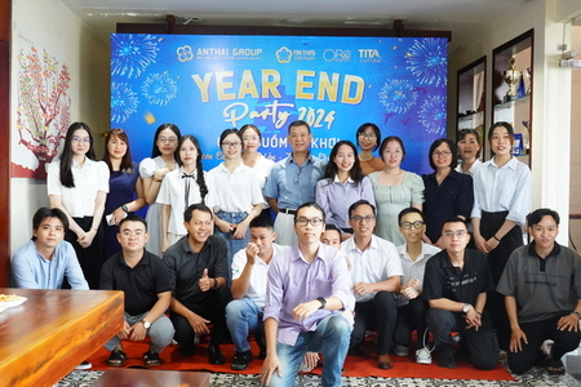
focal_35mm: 42
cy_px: 194
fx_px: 678
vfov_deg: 31.9
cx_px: 290
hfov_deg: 46.4
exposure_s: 1/200
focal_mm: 28
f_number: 4
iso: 3200
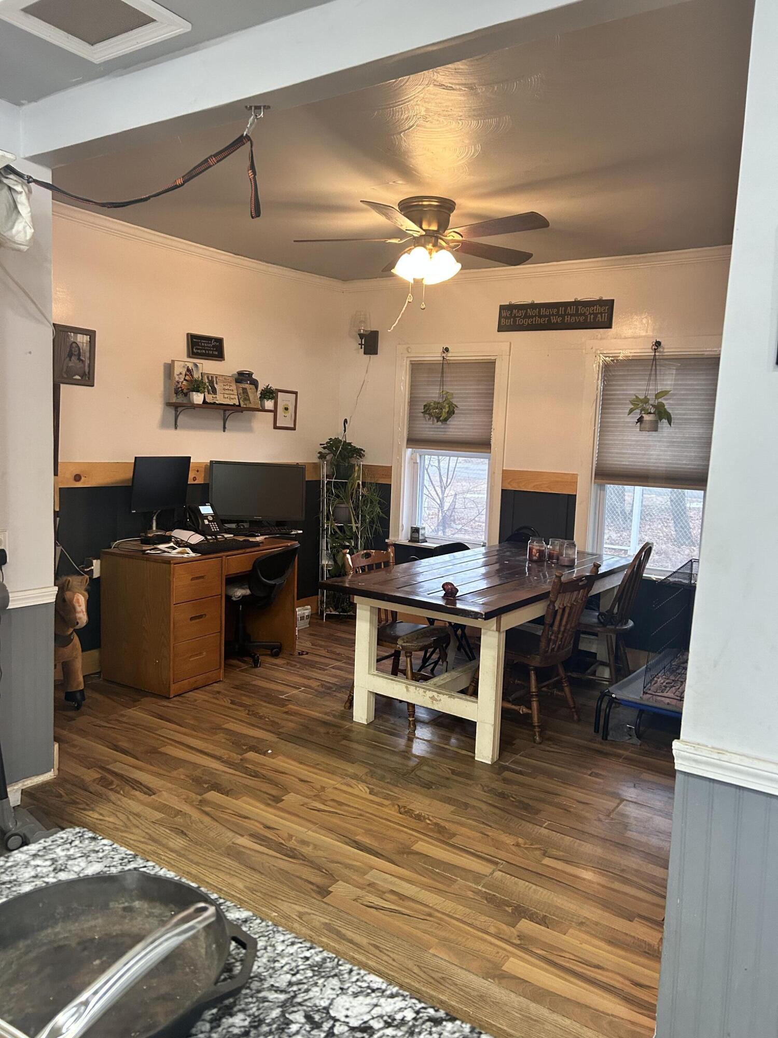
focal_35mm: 26
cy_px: 519
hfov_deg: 53.1
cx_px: 389
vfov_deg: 67.3
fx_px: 779
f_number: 1.5
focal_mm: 5.7
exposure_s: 1/60
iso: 250
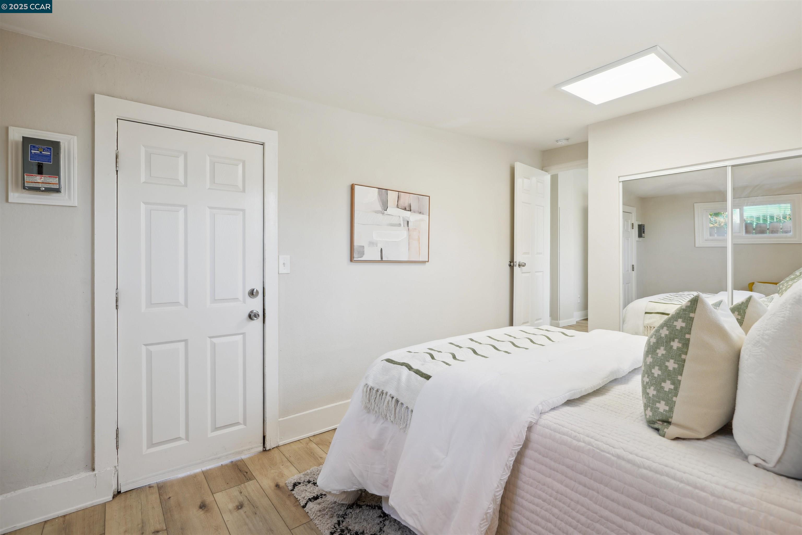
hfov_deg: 96.7
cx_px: 401
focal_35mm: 16
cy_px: 268
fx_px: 356
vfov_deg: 73.7
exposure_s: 1/8
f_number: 5.6
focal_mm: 16
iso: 100
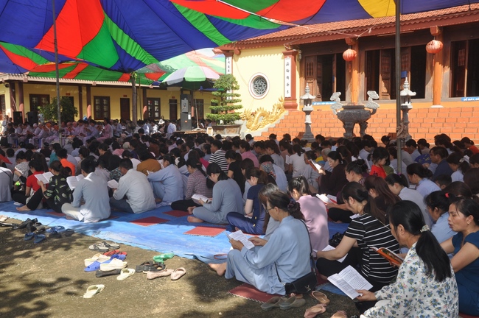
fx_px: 479
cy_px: 159
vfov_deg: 36.8
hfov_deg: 53.2
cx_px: 240
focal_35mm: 36
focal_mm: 24
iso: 400
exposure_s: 1/200
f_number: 13
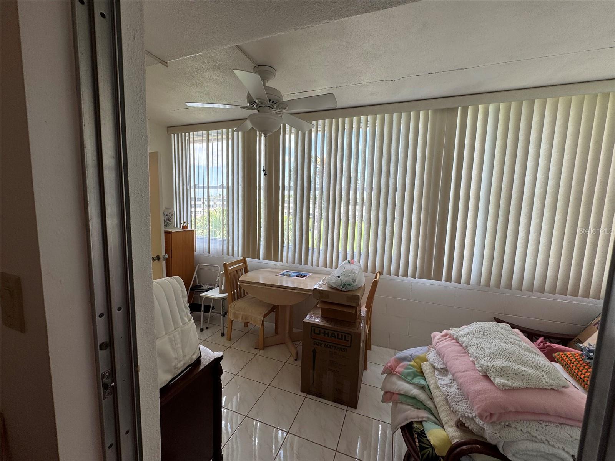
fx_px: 249
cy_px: 230
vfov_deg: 85.7
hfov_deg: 102.1
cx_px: 308
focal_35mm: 14
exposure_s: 1/120
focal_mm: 2.22
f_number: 2.2
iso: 40
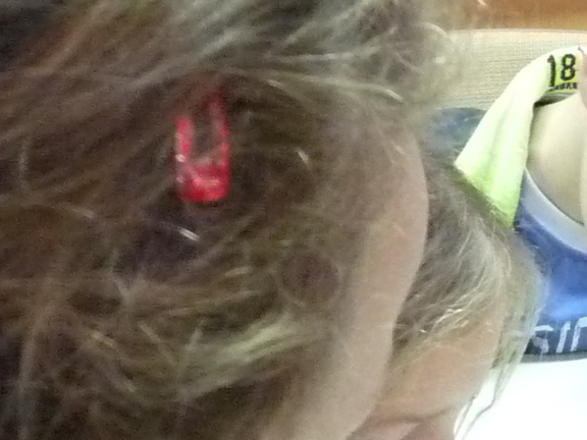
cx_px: 1104
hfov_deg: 14.2
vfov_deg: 12.3
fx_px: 2035
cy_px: 200
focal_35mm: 120
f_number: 2.8
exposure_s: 1/30
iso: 800
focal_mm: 4.8
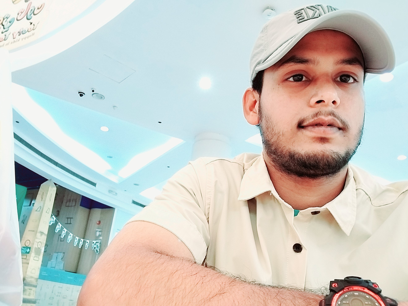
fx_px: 295
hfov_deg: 69.4
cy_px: 153
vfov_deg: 54.9
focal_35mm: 25
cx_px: 204
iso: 100
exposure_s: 1/30
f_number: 2.2
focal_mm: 2.67
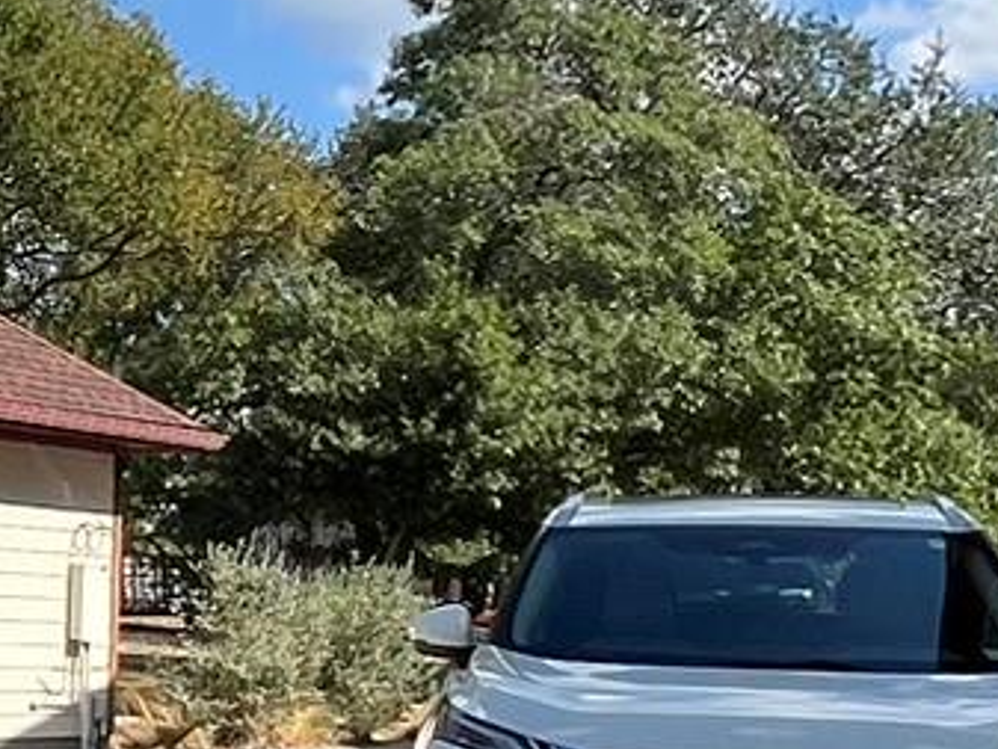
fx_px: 2278
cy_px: 237
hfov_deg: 21.4
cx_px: -429
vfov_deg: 18.6
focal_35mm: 79
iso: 32
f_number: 1.8
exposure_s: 1/2053
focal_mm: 1.57
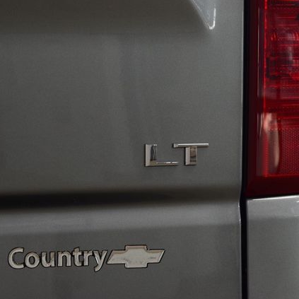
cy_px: 150
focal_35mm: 135
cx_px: 175
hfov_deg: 12.9
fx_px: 1319
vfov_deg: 12.9
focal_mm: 70
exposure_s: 1/30
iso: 720
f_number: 7.1
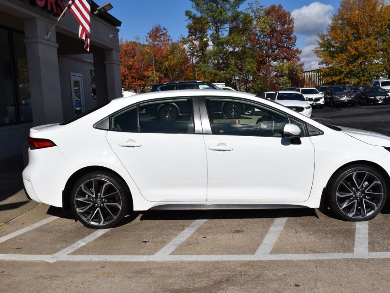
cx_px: 206
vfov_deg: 41.2
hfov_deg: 53.2
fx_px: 389
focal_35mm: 35
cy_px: 146
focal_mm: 21
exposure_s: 1/1250
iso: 200
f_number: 10
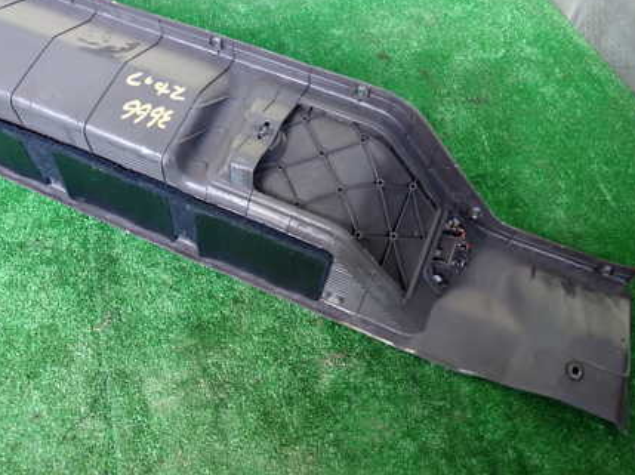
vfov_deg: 40.4
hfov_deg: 51.9
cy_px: 182
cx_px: 224
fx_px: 642
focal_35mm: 35
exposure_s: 1/40
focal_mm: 4.5
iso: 320
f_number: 2
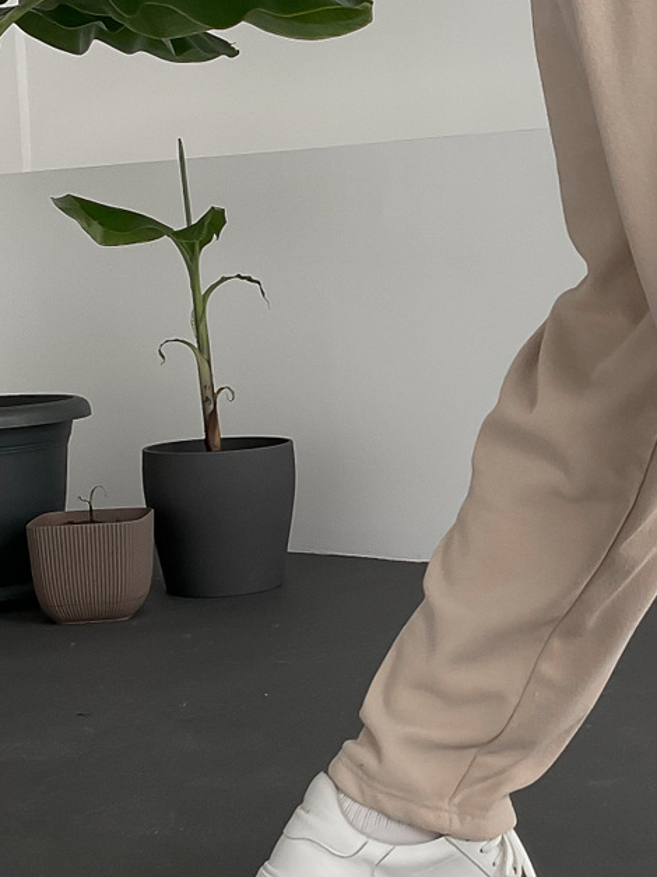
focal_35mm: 74
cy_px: 386
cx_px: 569
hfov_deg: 19.6
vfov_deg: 26.3
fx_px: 1873
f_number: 1.8
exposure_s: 1/120
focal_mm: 3
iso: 40
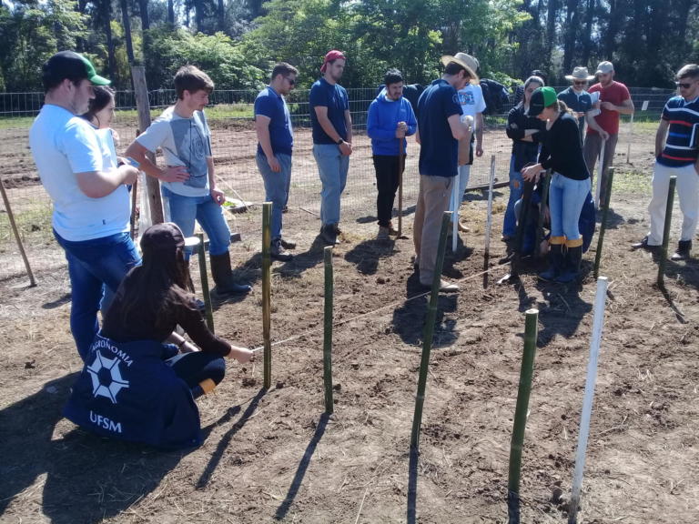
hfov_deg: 58.4
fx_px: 626
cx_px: 350
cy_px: 262
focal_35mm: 31
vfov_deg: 45.4
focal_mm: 3.3
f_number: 2.2
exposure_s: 1/561
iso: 50
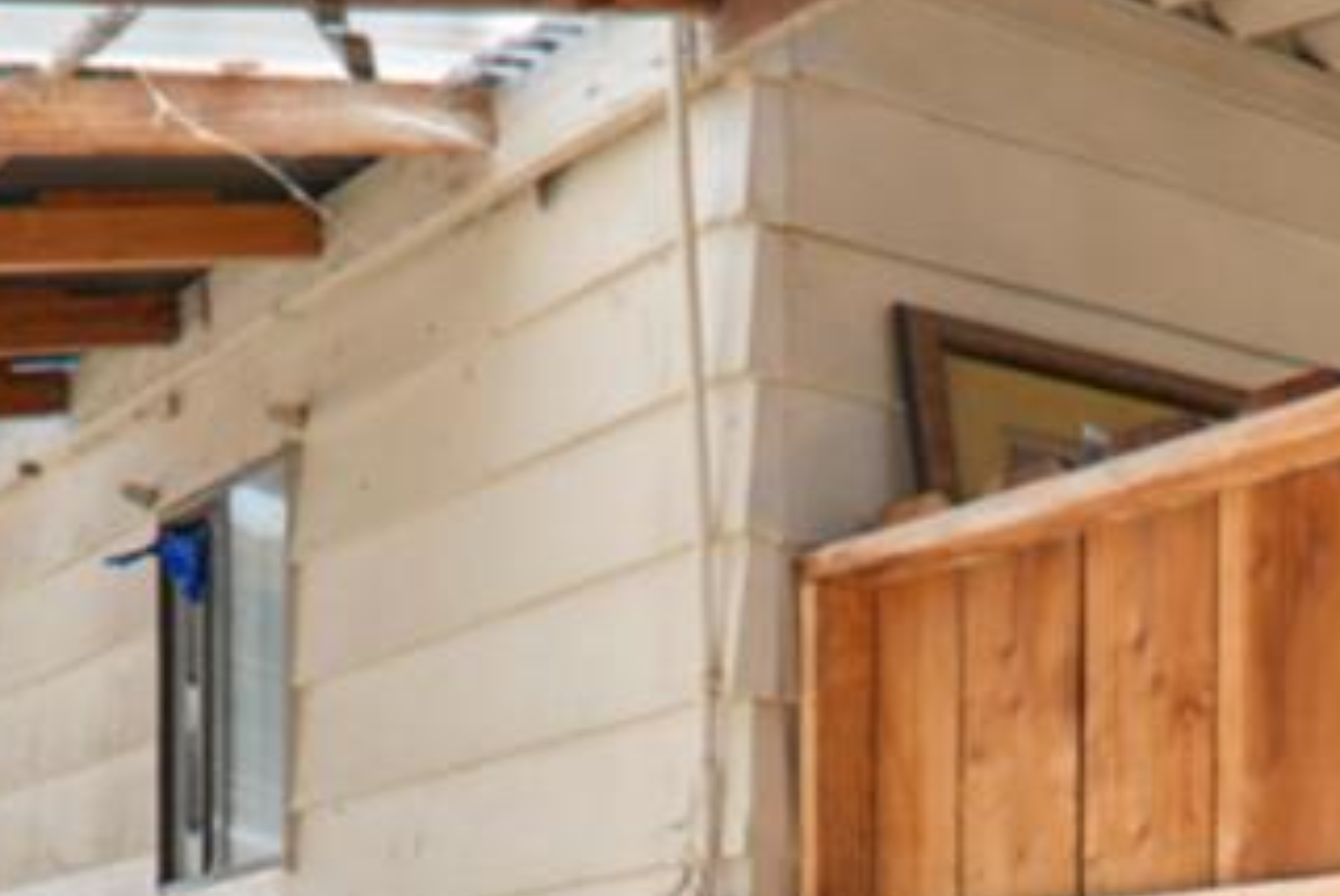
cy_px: 1248
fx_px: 2794
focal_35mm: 75
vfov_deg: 16.9
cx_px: 1344
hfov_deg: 25.6
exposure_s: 1/30
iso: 1000
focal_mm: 16
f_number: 8
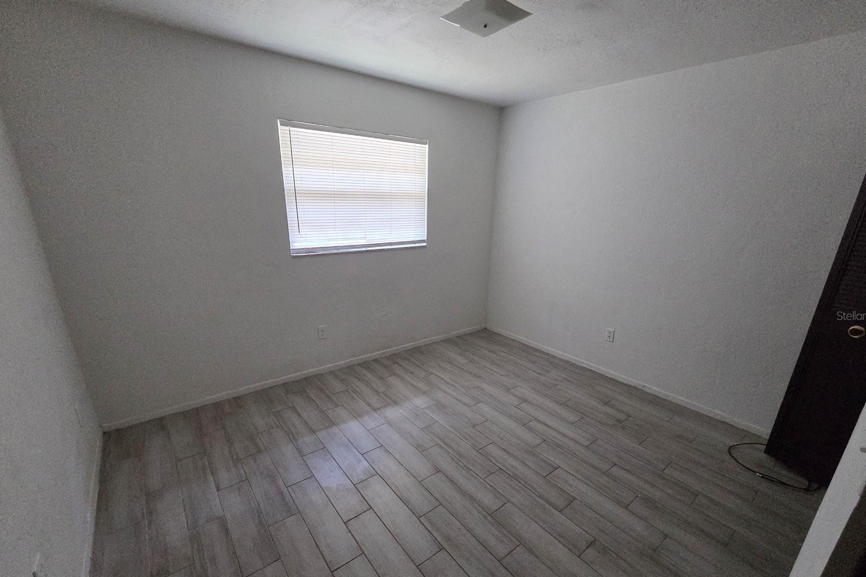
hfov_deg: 104.2
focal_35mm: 14
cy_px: 315
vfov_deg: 81.0
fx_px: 337
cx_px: 441
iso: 800
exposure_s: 1/60
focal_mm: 2.2
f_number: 2.2
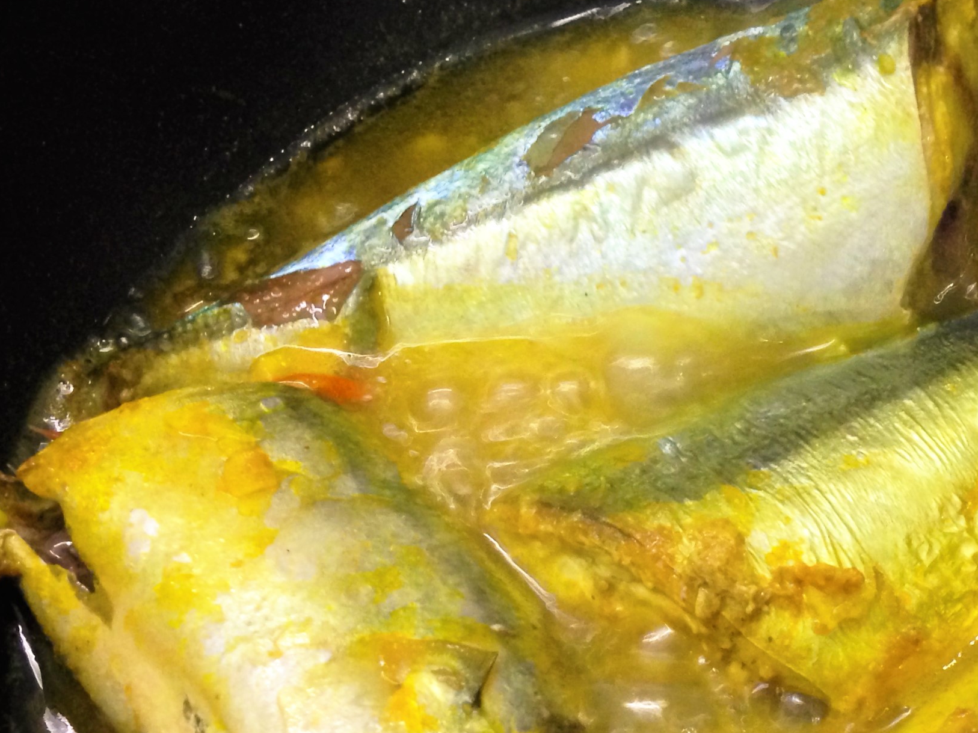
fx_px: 1751
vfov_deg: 23.4
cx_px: 782
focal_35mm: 62
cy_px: 536
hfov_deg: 30.4
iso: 250
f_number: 2.4
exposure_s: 1/20
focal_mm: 4.12
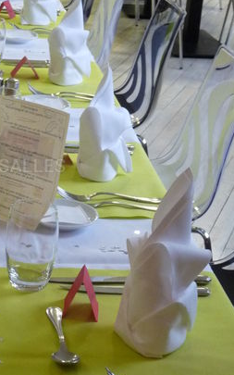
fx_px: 1011
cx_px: -27
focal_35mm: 99
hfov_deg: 13.0
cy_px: 161
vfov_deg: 21.0
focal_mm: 7.4
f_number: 3
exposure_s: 1/30
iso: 320
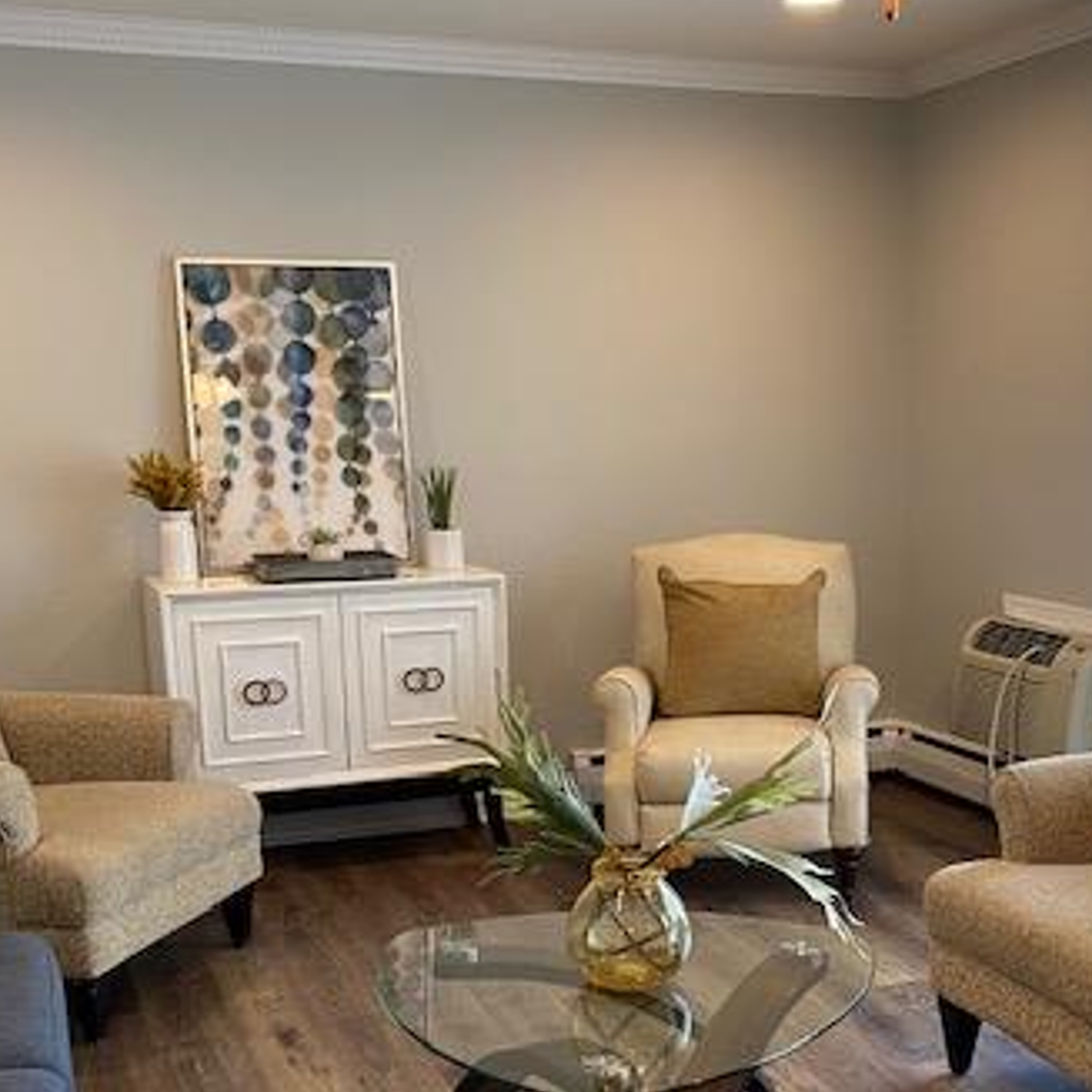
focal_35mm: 45
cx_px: 658
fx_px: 1606
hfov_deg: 37.4
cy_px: 775
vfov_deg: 36.9
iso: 80
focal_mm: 4.25
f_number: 1.8
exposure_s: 1/60
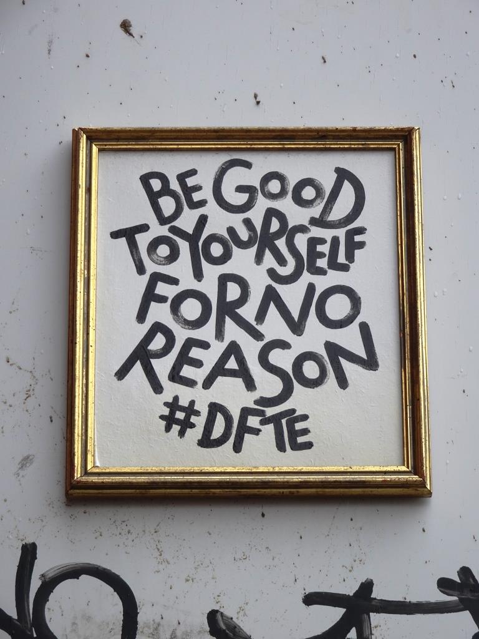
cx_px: 240
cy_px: 320
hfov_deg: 9.3
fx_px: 2934
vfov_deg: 12.4
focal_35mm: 159
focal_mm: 27.16
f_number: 5.6
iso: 80
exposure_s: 1/200
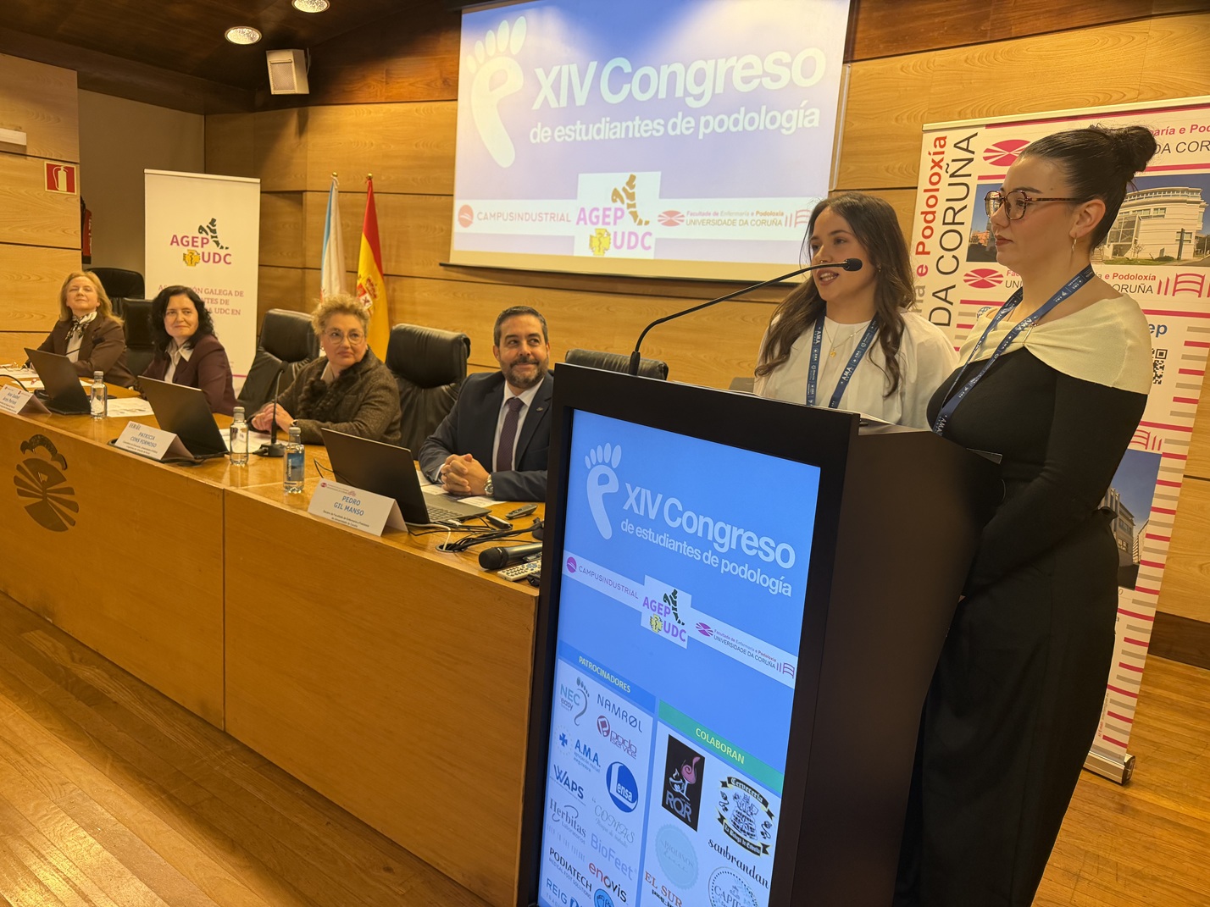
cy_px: 454
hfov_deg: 71.6
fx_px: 839
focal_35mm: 24
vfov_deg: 56.8
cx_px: 605
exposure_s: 1/100
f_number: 1.78
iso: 200
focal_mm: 6.76
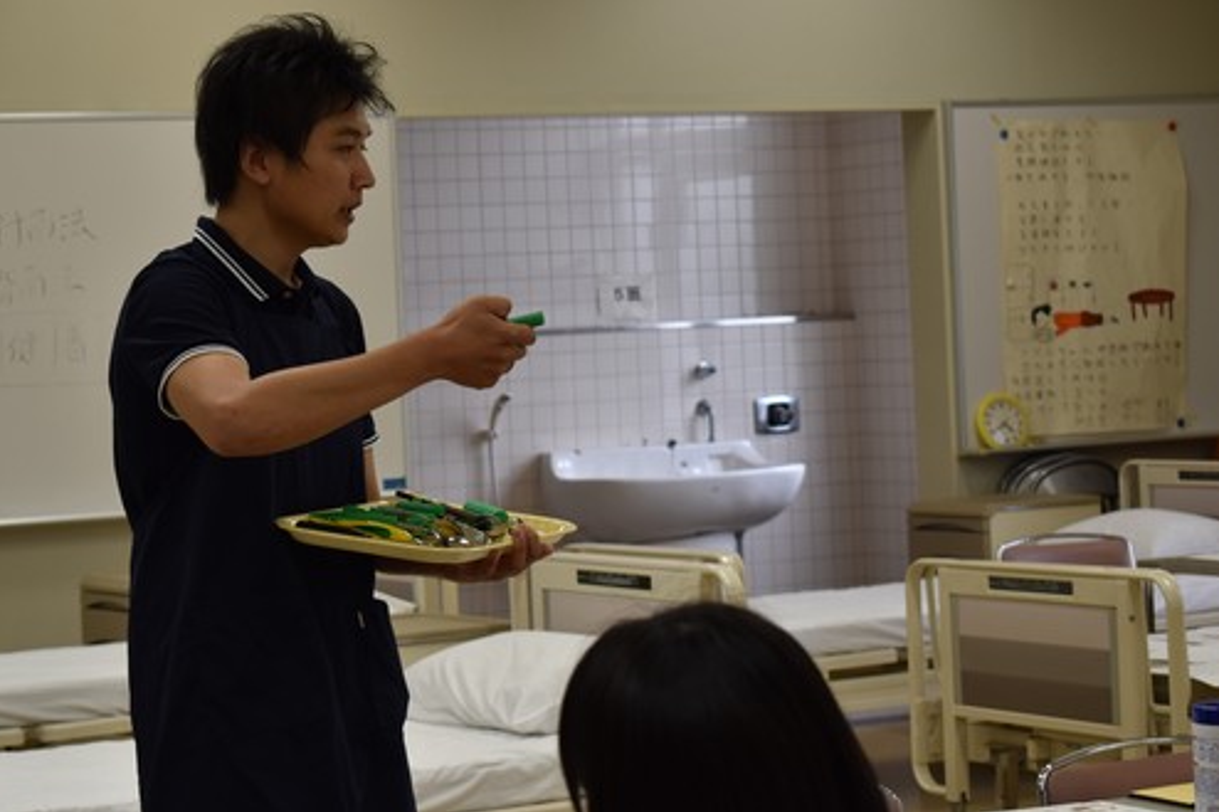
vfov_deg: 17.3
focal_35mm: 79
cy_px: 404
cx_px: 610
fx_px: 2674
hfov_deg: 25.7
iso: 400
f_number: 5.6
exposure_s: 1/100
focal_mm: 52
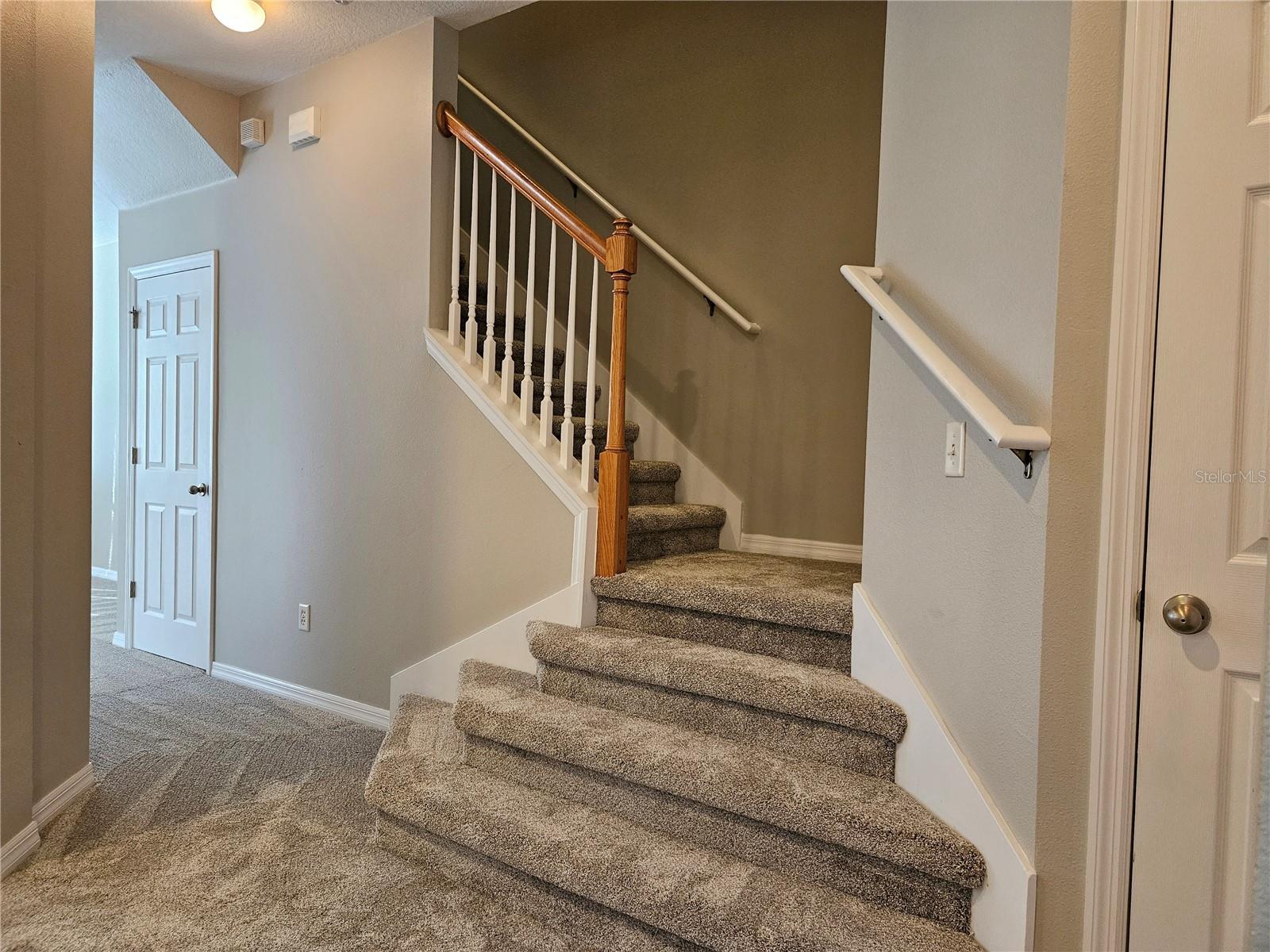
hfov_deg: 73.9
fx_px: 844
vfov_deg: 58.9
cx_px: 635
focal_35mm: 23
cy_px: 476
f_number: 1.8
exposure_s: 1/120
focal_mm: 5.4
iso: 500
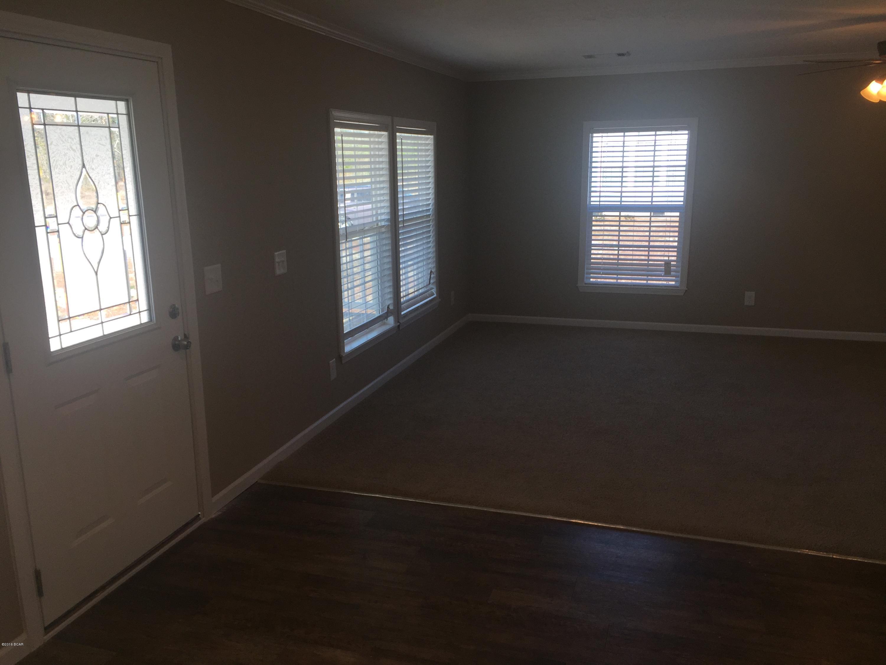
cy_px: 332
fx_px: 742
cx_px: 443
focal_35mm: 29
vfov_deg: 48.2
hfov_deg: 61.7
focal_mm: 4.15
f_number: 2.2
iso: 32
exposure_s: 1/192
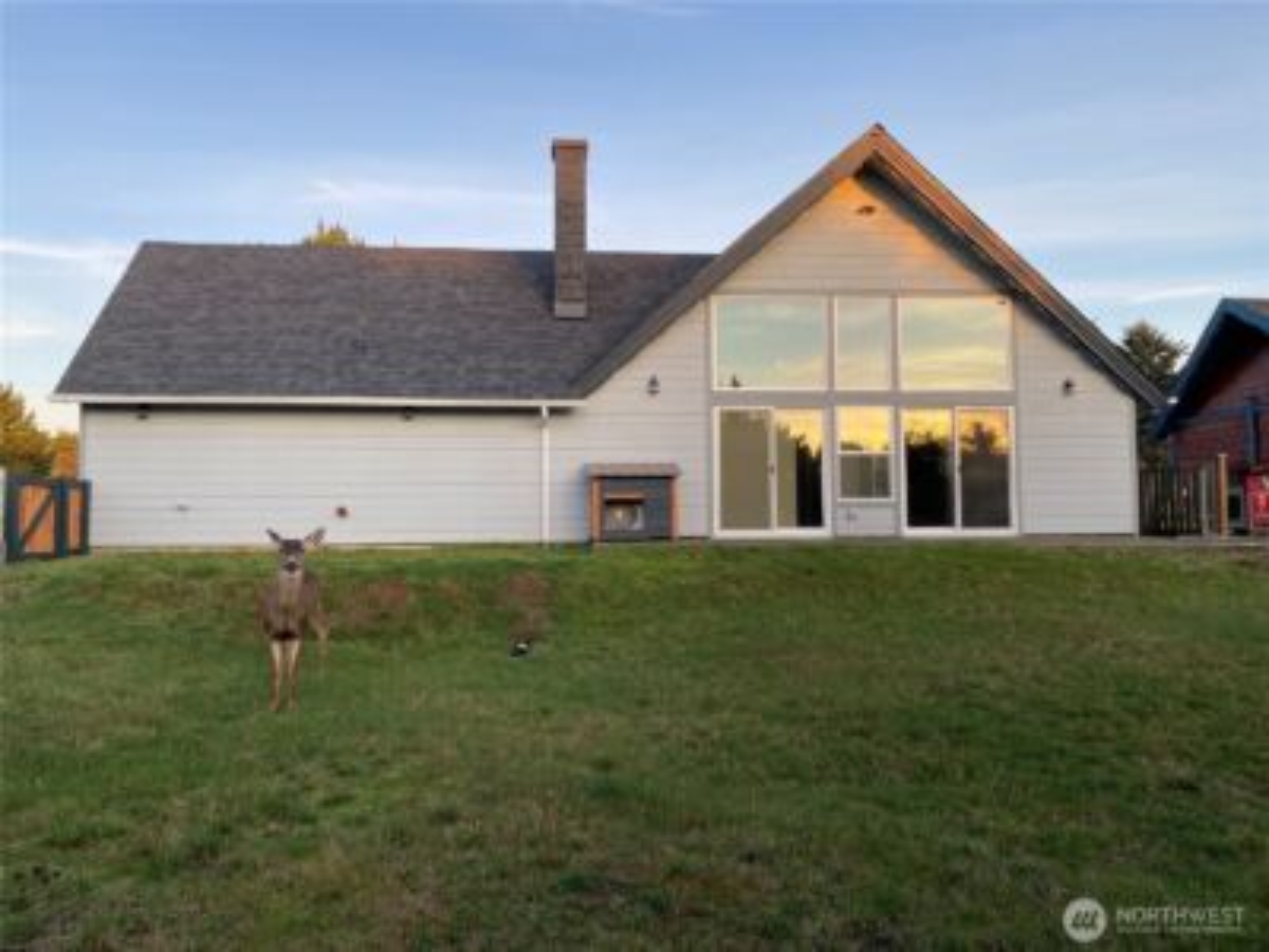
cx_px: 634
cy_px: 476
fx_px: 953
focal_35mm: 26
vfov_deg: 53.1
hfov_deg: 67.3
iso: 32
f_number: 1.8
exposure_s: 1/163
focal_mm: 4.25
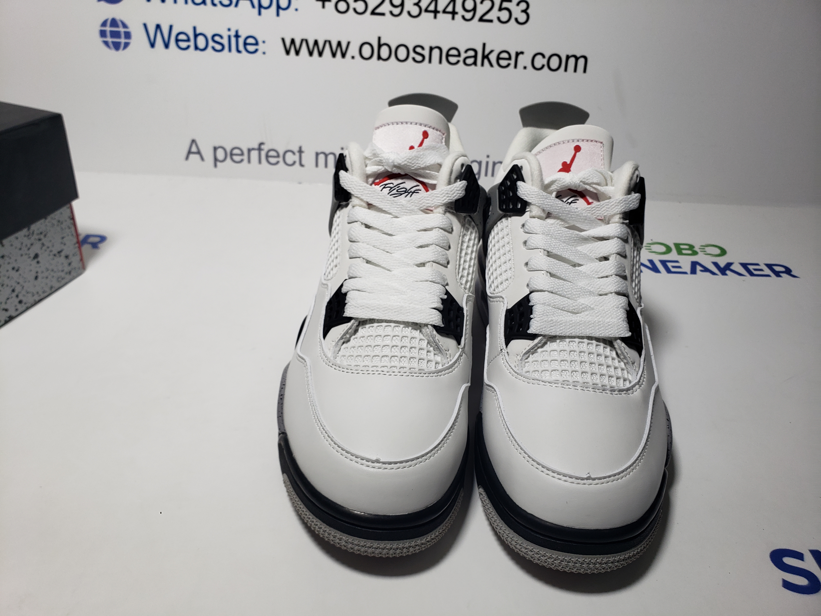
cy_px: 308
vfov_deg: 53.1
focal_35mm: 26
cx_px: 410
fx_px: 617
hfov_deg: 67.3
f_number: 2.4
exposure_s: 1/263
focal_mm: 4.3
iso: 50
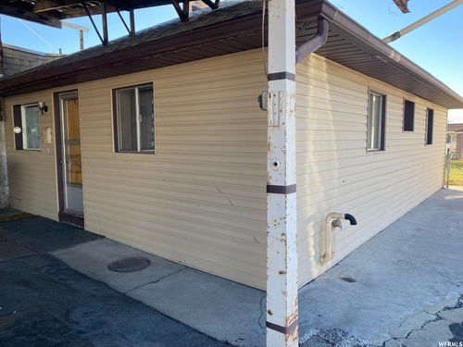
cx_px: 232
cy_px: 174
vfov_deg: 53.1
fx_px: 348
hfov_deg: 67.3
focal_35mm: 26
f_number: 1.8
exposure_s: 1/327
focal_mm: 4.25
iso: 32
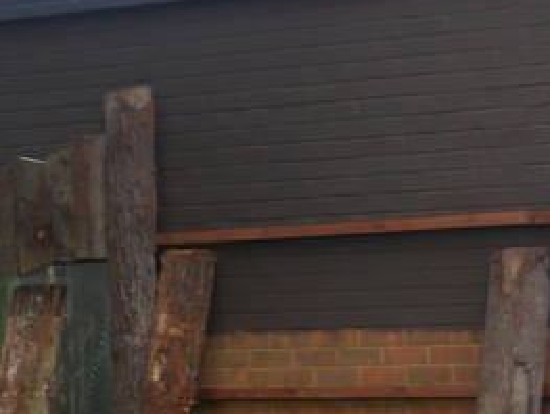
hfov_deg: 11.5
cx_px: 568
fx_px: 2705
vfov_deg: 8.7
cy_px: 499
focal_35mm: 170
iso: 160
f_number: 4
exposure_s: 1/125
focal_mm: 14
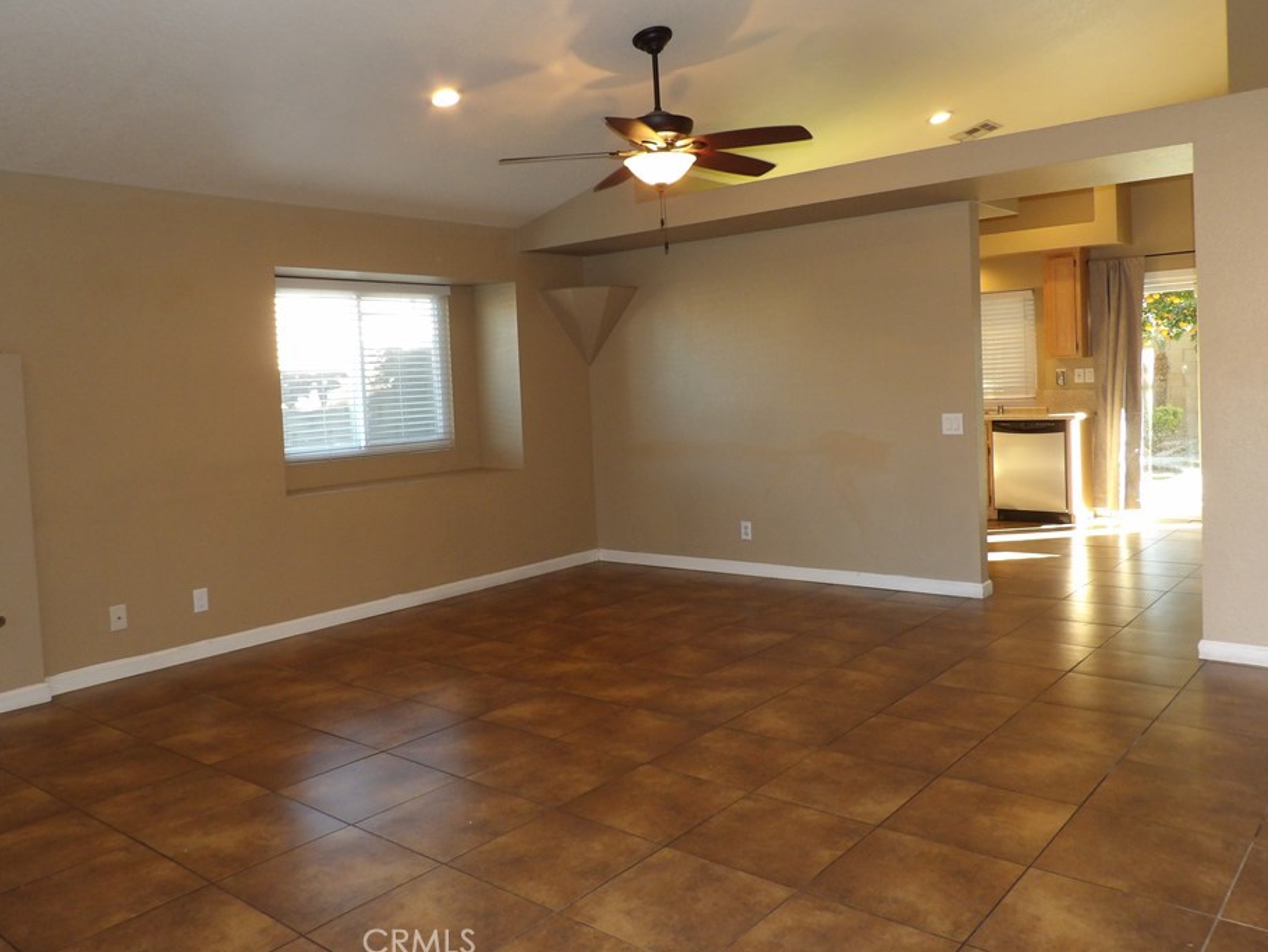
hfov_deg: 65.3
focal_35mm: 27
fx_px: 989
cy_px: 427
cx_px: 655
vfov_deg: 51.3
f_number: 3.2
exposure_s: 1/33
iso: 200
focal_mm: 4.3
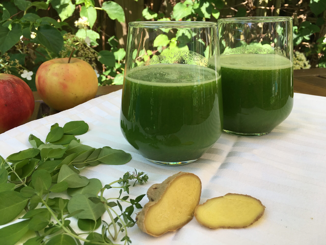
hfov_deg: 61.7
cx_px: 163
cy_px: 122
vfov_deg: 48.2
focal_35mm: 29
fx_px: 273
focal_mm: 4.15
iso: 25
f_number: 2.2
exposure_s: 1/405
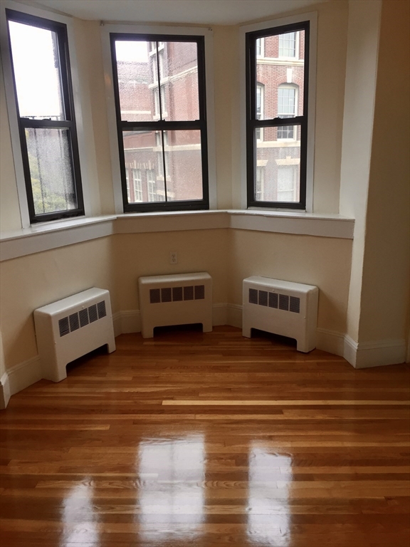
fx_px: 458
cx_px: 205
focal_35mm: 29
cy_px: 274
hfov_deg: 48.2
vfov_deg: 61.7
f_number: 2.2
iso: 32
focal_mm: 4.15
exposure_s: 1/40
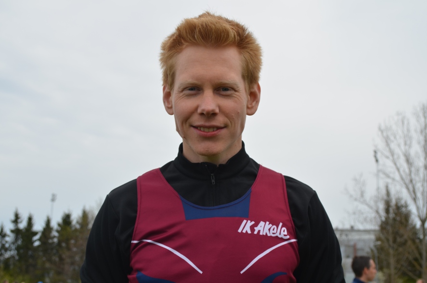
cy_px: 142
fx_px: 710
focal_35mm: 60
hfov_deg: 33.5
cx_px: 214
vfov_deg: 22.5
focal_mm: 40
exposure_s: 1/250
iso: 100
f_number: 8
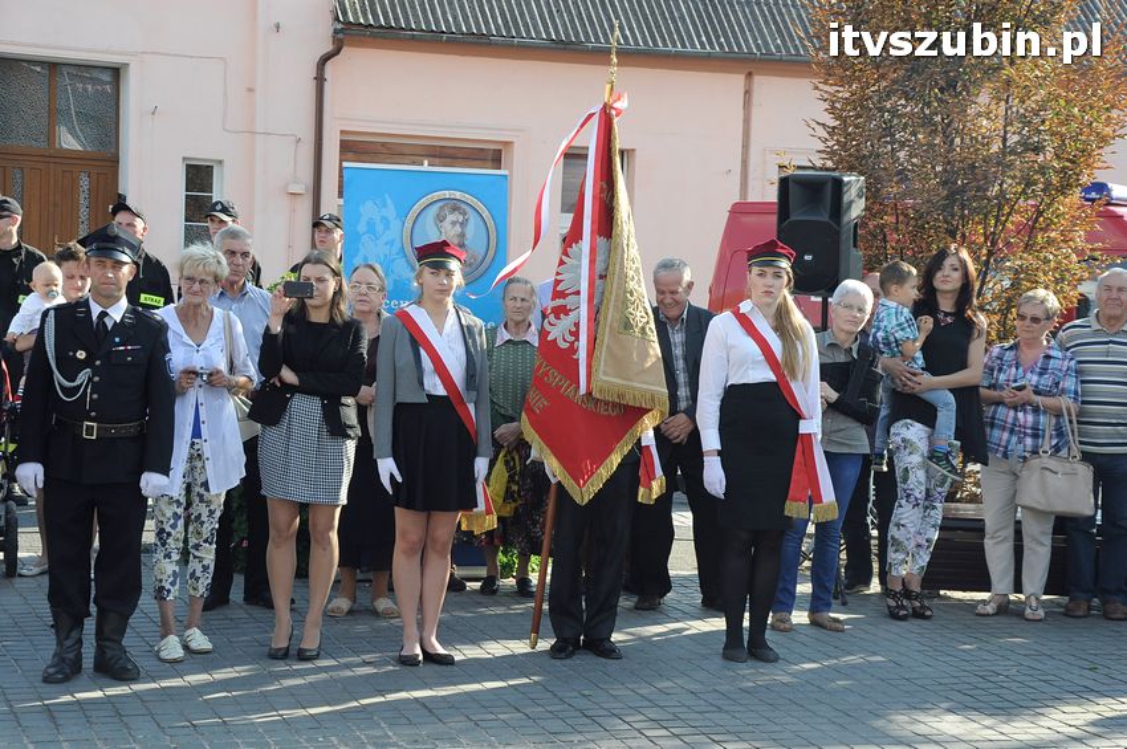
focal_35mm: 78
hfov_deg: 26.0
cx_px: 564
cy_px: 374
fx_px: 2439
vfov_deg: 17.5
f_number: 8
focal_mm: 52
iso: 400
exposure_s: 1/250
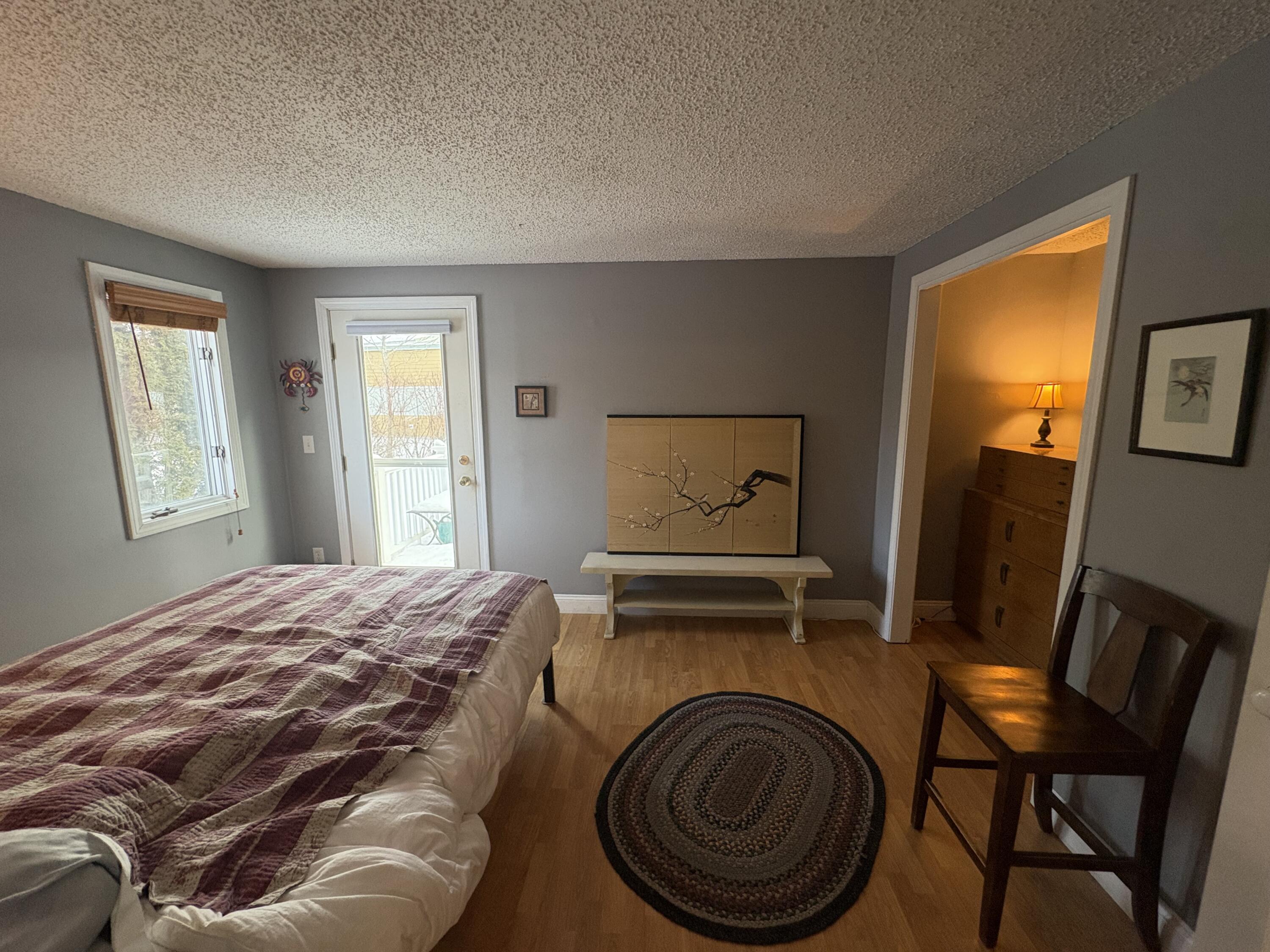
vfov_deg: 85.7
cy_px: 476
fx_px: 514
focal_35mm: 14
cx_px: 635
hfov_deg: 102.1
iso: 400
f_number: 2.2
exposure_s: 1/120
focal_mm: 2.22
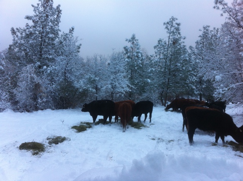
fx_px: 245
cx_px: 122
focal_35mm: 35
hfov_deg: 52.7
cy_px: 90
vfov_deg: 40.6
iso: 80
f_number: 2.8
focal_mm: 3.85
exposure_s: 1/141
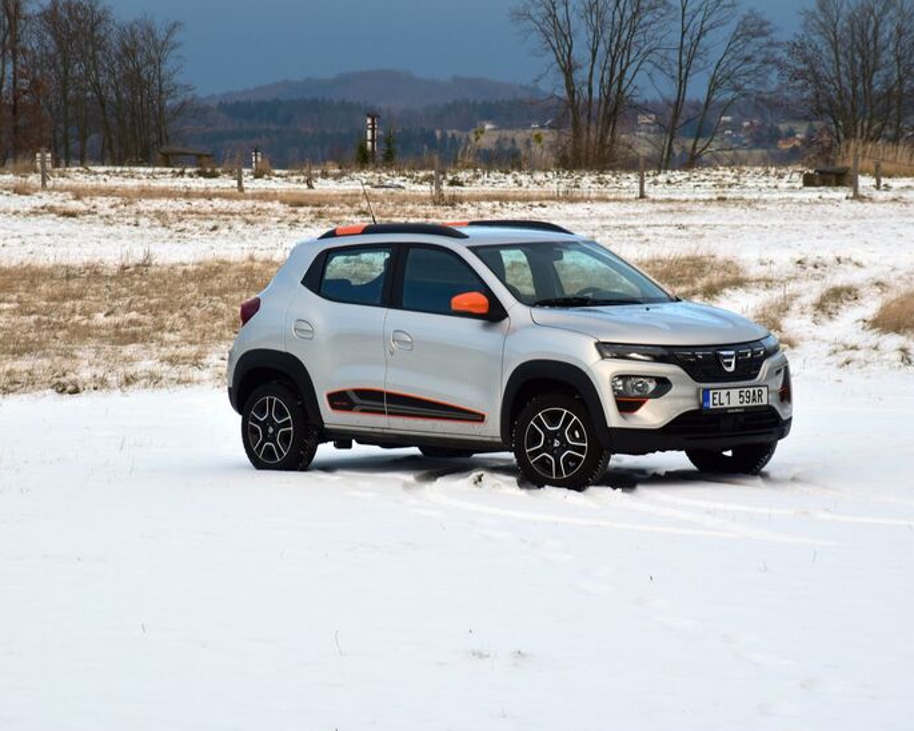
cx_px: 444
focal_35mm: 179
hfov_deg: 10.8
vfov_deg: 8.7
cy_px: 367
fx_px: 4830
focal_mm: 105
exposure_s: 1/320
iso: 400
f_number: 10
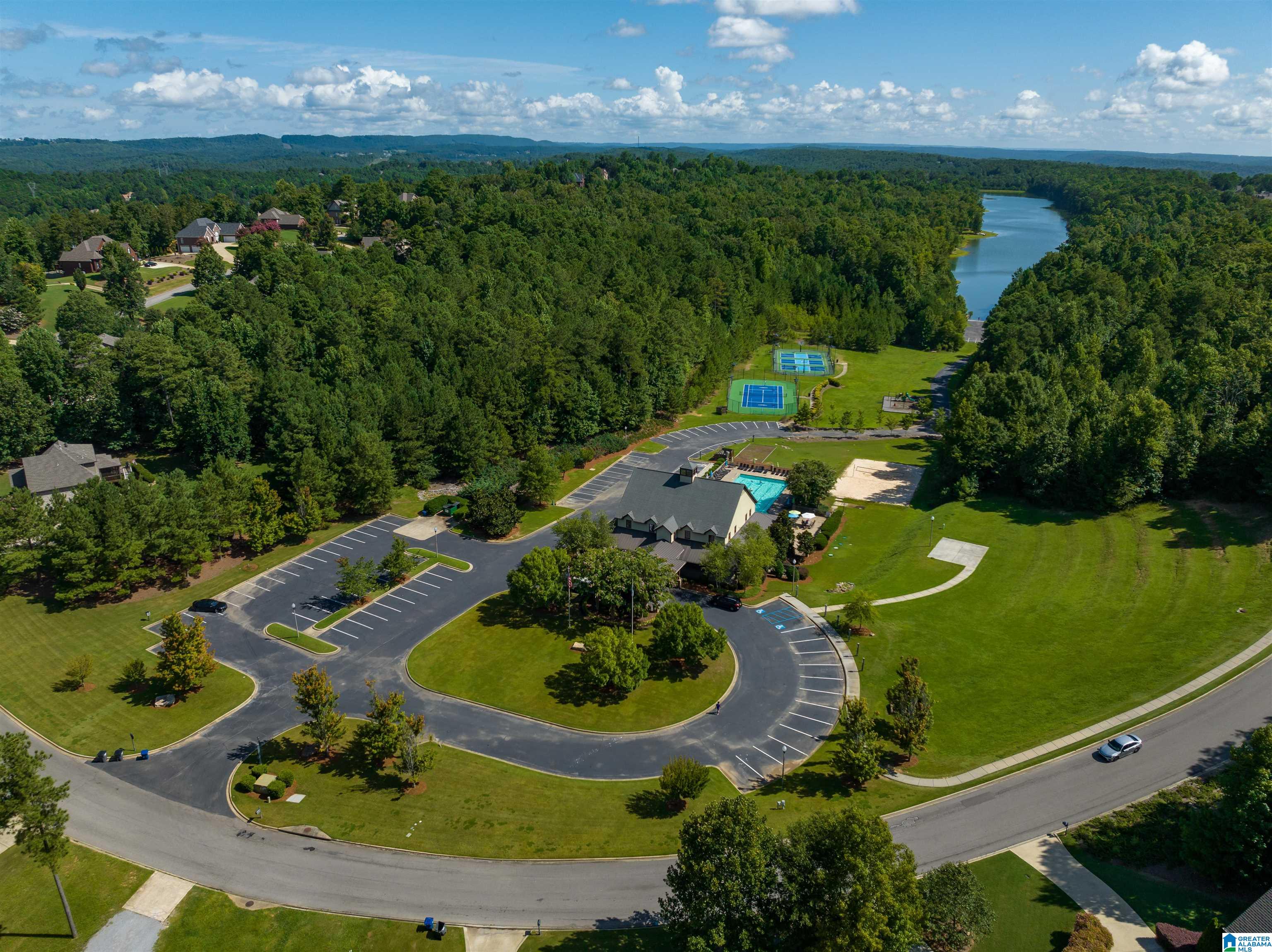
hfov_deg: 71.6
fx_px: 881
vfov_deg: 56.8
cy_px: 476
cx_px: 636
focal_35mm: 24
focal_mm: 12.29
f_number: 2.8
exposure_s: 1/500
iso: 130
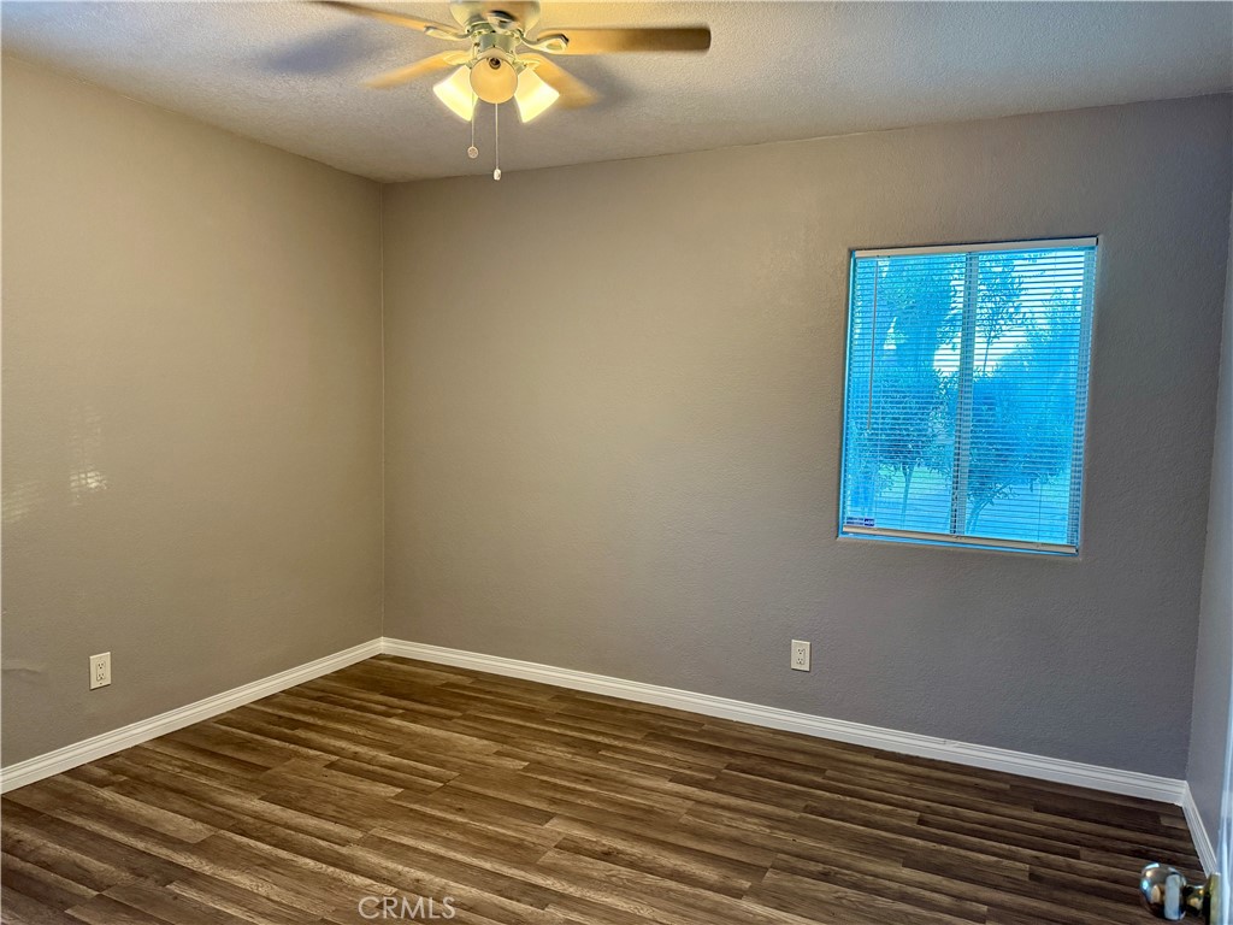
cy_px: 462
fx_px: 855
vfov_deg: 56.8
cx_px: 616
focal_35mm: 24
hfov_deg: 71.6
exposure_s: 1/120
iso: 400
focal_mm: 6.76
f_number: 1.78
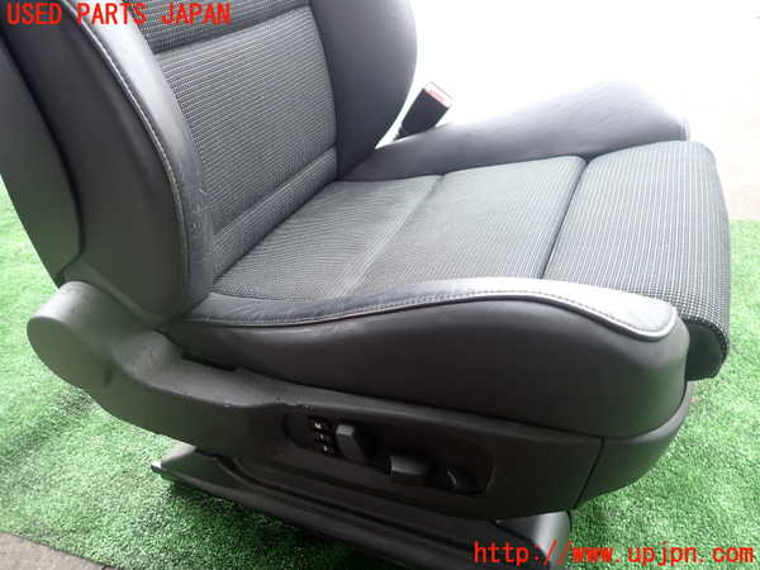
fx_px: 549
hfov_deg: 69.4
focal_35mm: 25
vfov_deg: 54.9
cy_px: 285
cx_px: 380
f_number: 2
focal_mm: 4.5
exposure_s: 1/125
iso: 160
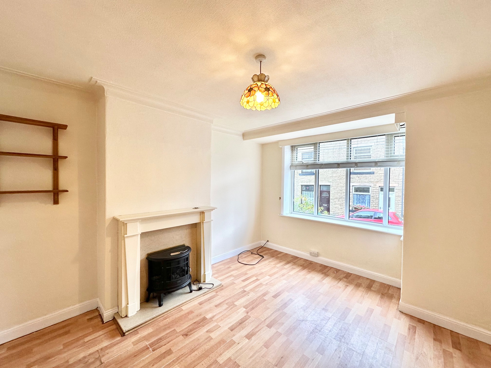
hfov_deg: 102.1
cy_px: 184
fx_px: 199
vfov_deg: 85.7
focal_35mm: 14
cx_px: 246
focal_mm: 2.22
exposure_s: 1/100
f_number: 2.2
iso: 100
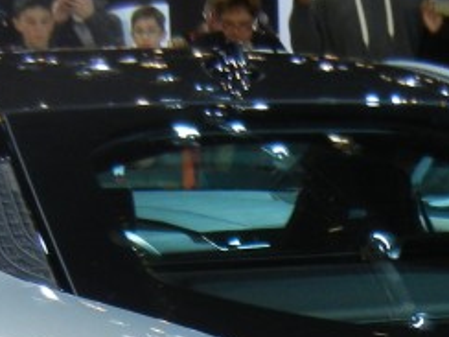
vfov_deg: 11.2
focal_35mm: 126
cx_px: 429
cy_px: 525
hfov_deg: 15.4
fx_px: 1634
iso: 261
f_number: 3.5
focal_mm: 5.4
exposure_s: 1/60
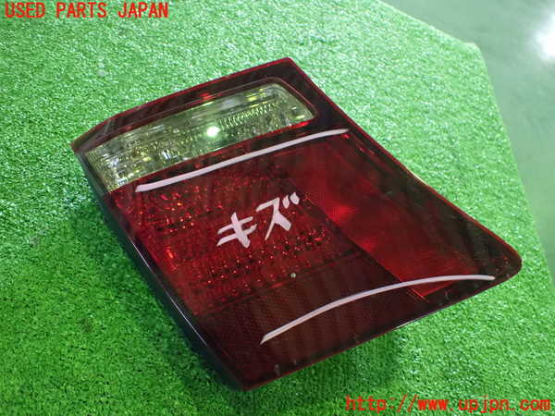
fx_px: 481
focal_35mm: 30
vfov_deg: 46.8
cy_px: 208
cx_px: 278
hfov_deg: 60.0
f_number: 2.3
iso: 1250
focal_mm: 5.4
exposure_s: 1/30
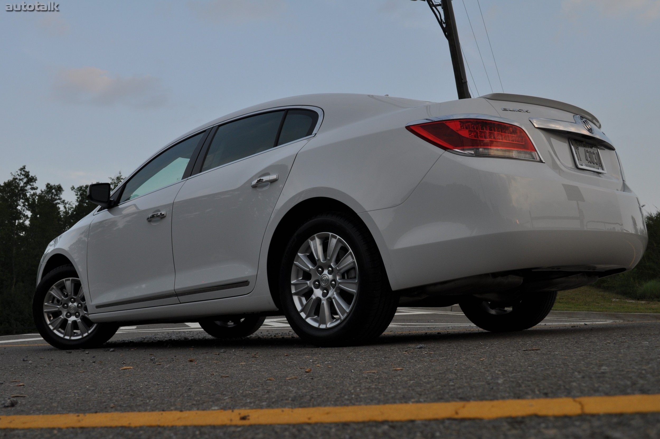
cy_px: 220
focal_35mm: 39
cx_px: 330
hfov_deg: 49.6
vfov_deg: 34.1
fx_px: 714
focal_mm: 26
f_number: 7.1
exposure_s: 1/200
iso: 200
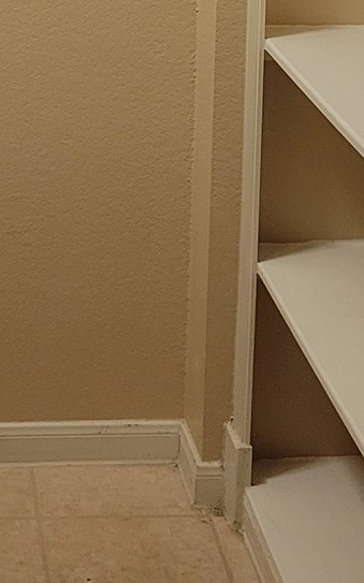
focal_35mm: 104
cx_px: 35
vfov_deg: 18.6
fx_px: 1652
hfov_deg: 12.5
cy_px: -173
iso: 320
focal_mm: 5.4
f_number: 1.8
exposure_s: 1/120
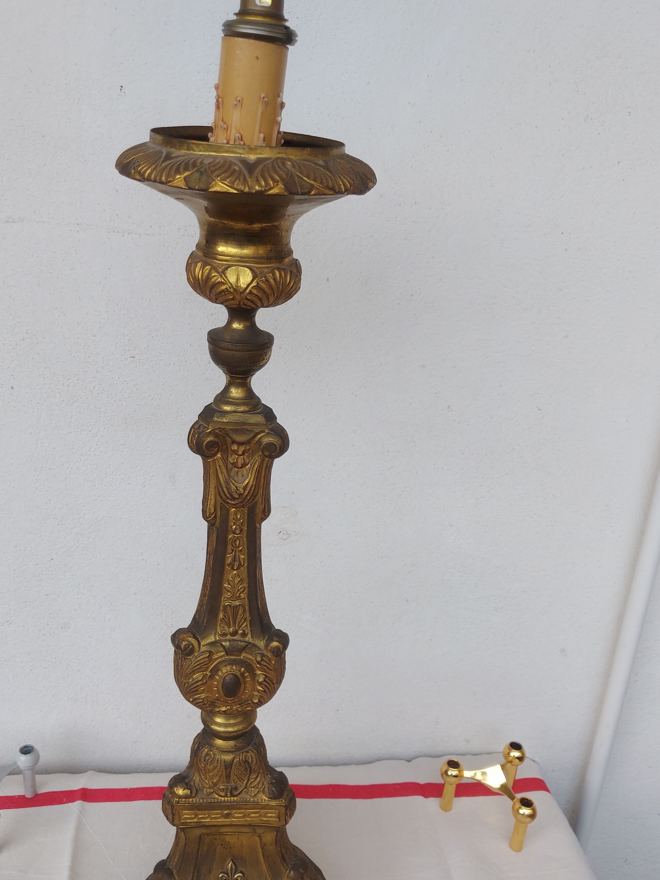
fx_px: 788
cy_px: 487
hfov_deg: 45.3
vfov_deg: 58.2
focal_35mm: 31
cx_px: 287
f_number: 1.8
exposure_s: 1/208
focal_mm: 5.23
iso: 32
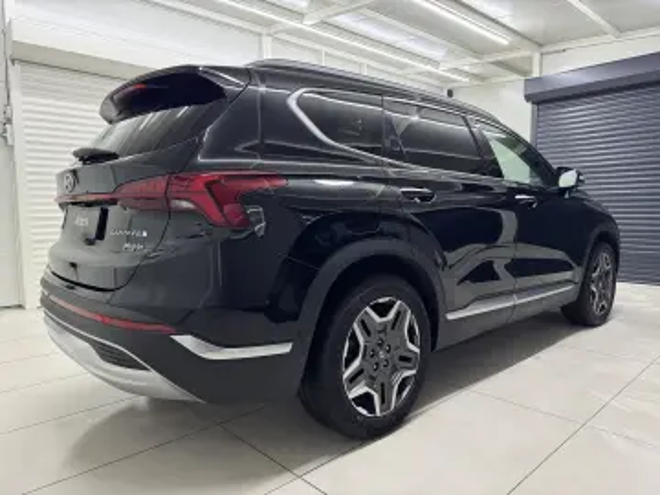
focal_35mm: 24
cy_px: 248
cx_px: 330
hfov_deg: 71.6
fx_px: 458
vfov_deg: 56.8
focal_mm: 6.76
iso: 250
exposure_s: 1/50
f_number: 1.78
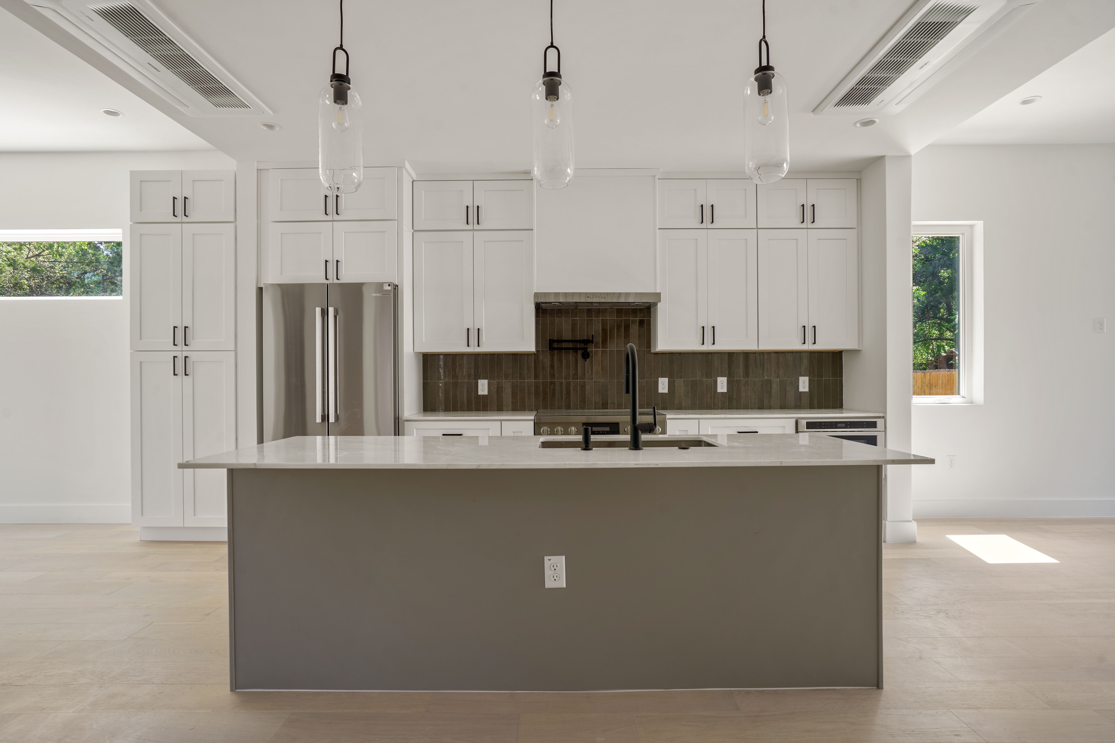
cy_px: 372
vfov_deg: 67.4
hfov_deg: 90.0
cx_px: 558
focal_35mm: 18
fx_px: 557
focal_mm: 18
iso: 100
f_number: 8
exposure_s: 1/5
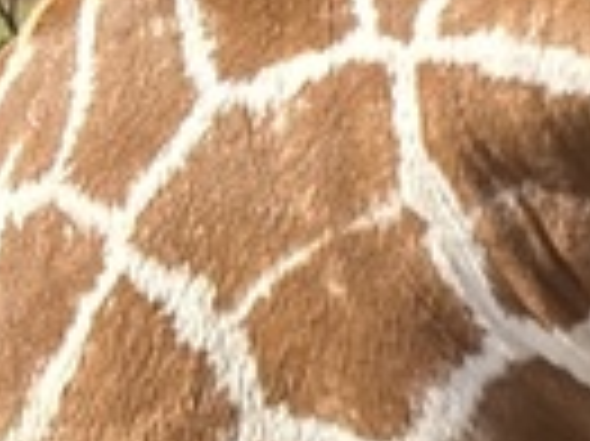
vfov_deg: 7.3
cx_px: 2265
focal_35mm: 203
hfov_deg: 7.4
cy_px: 261
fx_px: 3457
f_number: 1.6
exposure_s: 1/1845
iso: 50
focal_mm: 5.96
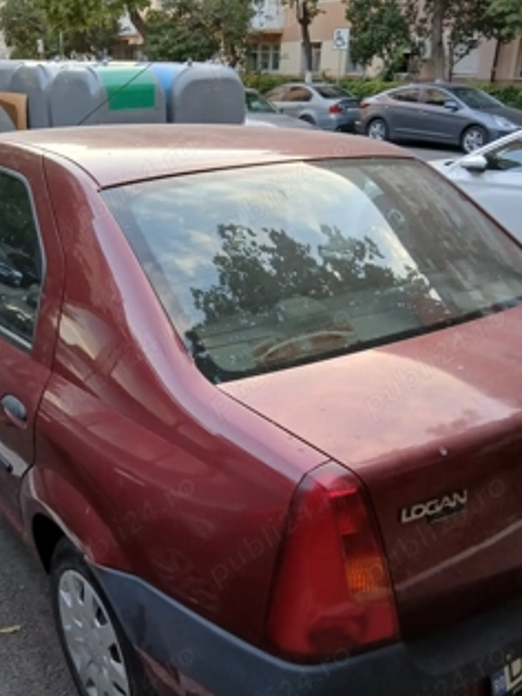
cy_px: 398
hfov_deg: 42.6
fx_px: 664
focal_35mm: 33
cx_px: 201
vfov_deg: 55.2
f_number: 1.8
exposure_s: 1/50
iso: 125
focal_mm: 3.98
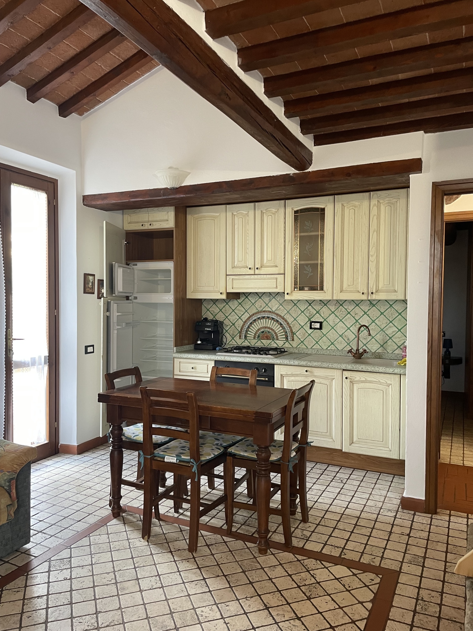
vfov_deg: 67.3
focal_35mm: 26
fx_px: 474
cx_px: 236
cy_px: 316
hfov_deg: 53.1
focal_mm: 4.2
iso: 200
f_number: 1.6
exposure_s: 1/50
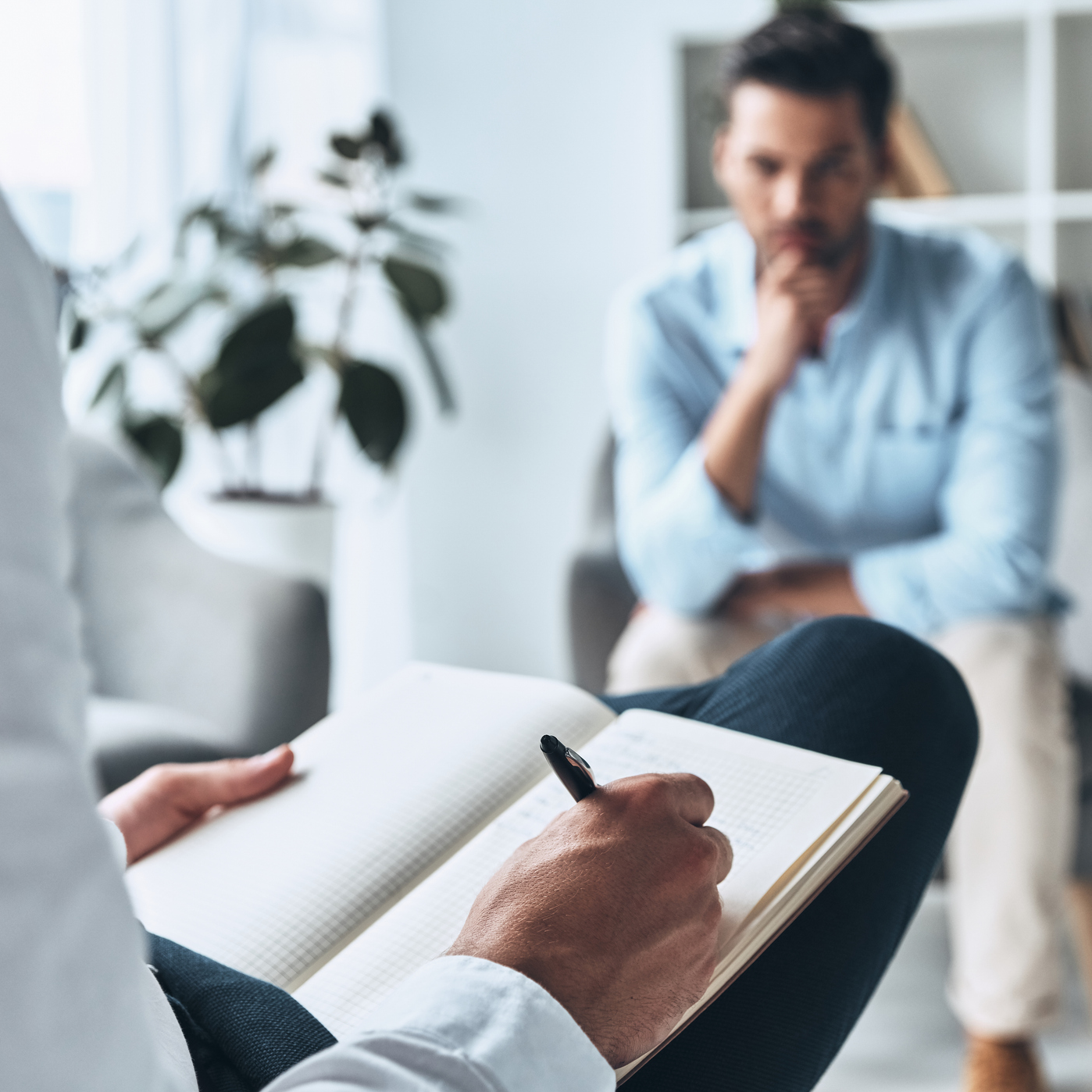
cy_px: 543
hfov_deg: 29.5
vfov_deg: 29.6
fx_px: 2070
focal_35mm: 58
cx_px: 602
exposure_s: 1/250
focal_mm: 45
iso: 400
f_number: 3.5
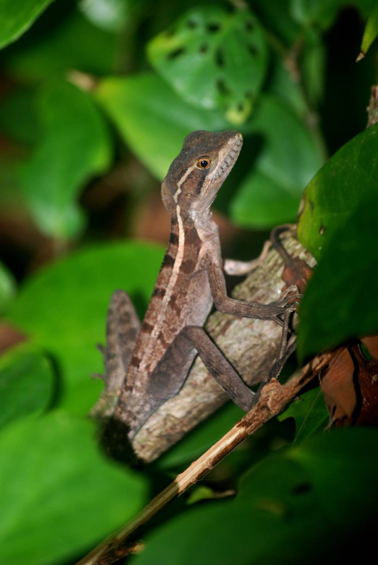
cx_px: 189
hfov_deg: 4.7
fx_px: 4594
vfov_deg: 7.0
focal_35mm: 292
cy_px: 282
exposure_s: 1/160
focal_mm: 195
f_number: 5
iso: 400
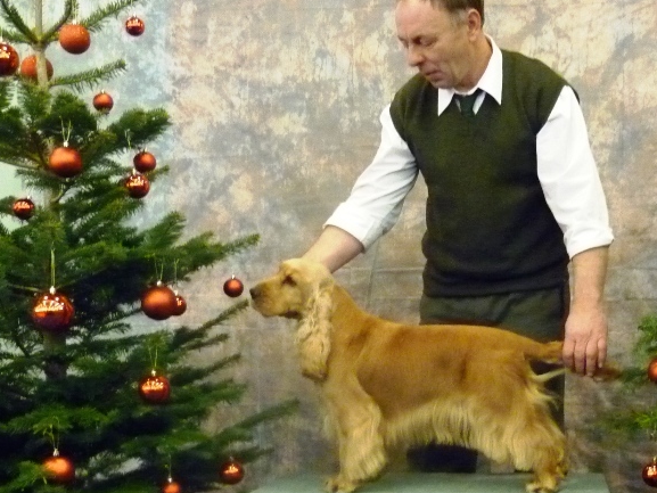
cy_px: 269
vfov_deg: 33.6
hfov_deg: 43.3
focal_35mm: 43
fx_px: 816
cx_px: 432
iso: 800
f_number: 2.8
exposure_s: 1/20
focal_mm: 5.5
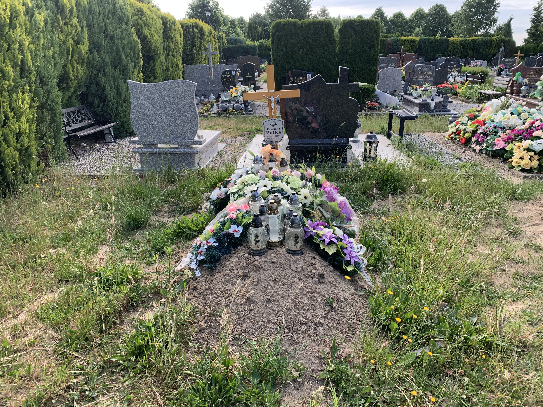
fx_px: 408
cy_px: 204
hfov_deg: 67.3
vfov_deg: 53.1
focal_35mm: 26
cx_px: 272
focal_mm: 4.25
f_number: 1.8
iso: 25
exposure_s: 1/428
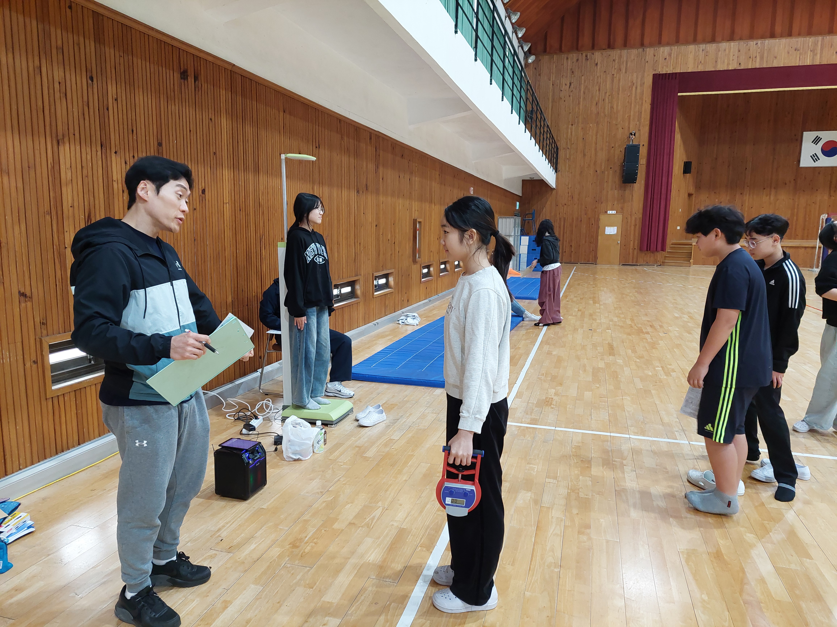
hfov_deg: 69.4
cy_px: 314
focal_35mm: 25
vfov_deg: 54.9
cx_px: 418
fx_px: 604
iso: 500
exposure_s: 1/60
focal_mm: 5.23
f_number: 1.8
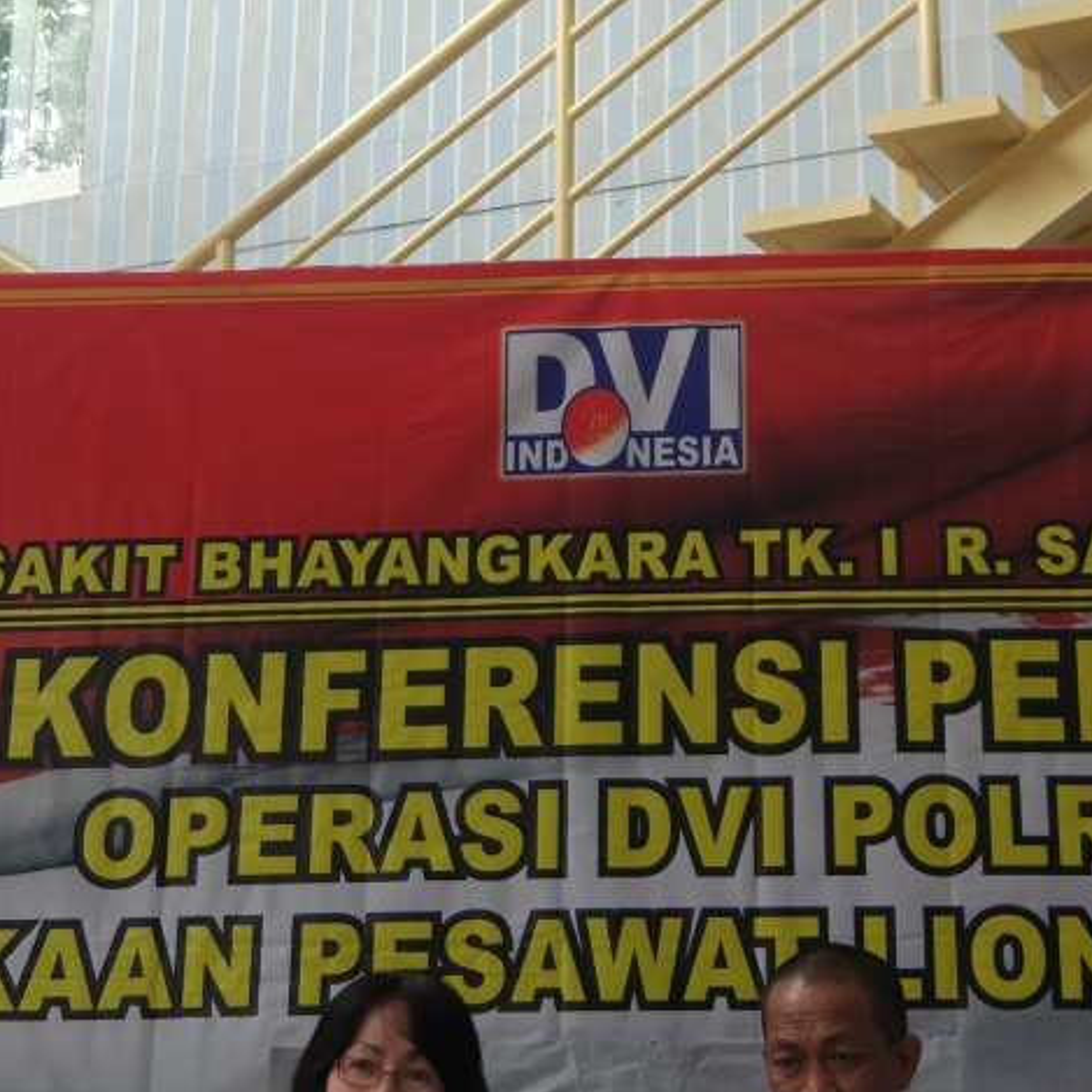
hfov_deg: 31.6
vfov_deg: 31.2
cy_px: 780
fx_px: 1927
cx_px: 631
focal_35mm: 54
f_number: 2
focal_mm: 4.26
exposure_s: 1/104
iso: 100
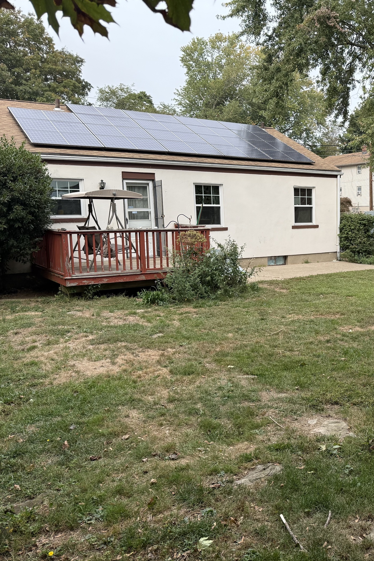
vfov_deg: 55.8
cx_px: 326
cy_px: 284
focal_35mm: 34
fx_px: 530
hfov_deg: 36.8
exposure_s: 1/1192
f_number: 1.78
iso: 100
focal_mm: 6.76
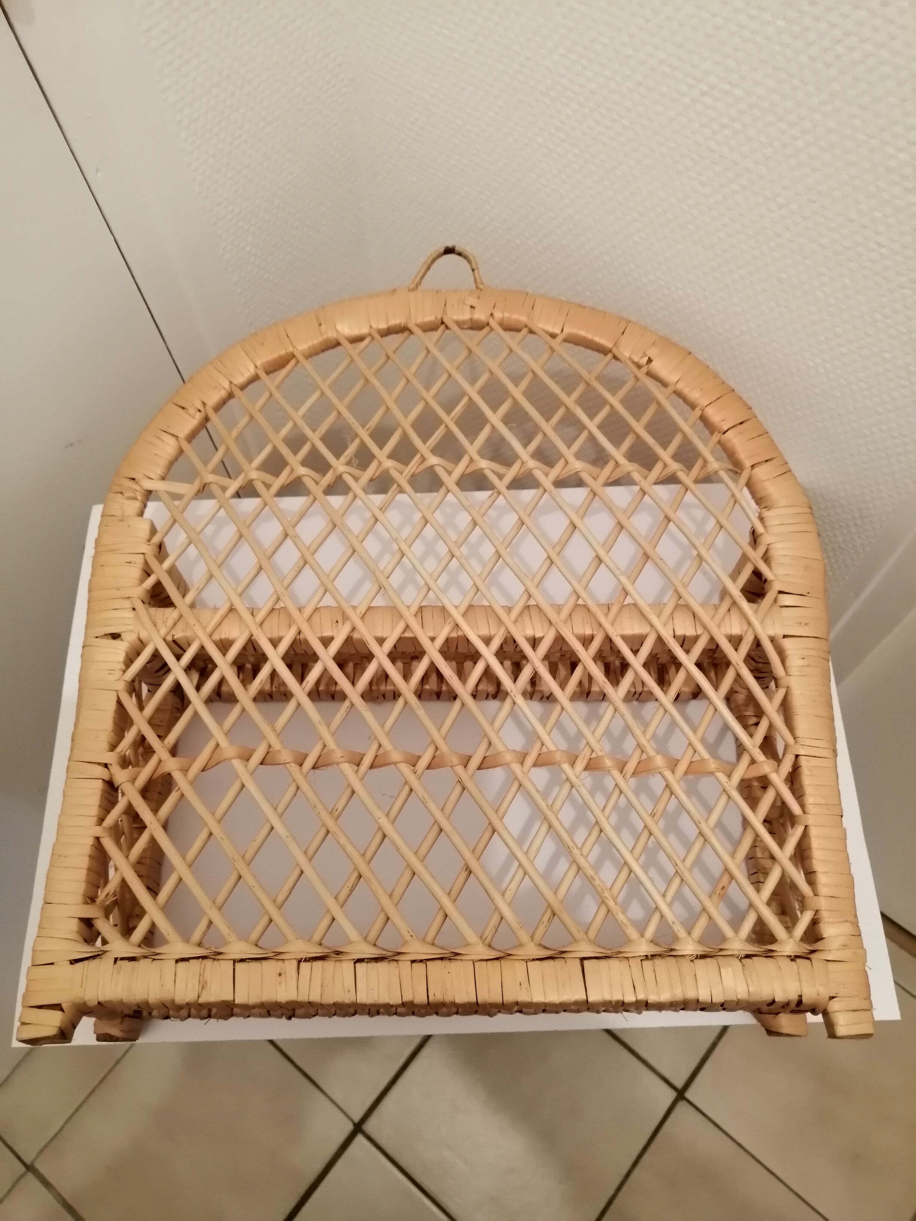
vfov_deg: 67.3
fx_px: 917
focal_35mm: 26
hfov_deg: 53.1
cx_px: 458
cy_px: 610
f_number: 1.8
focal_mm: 3.96
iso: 320
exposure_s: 1/25
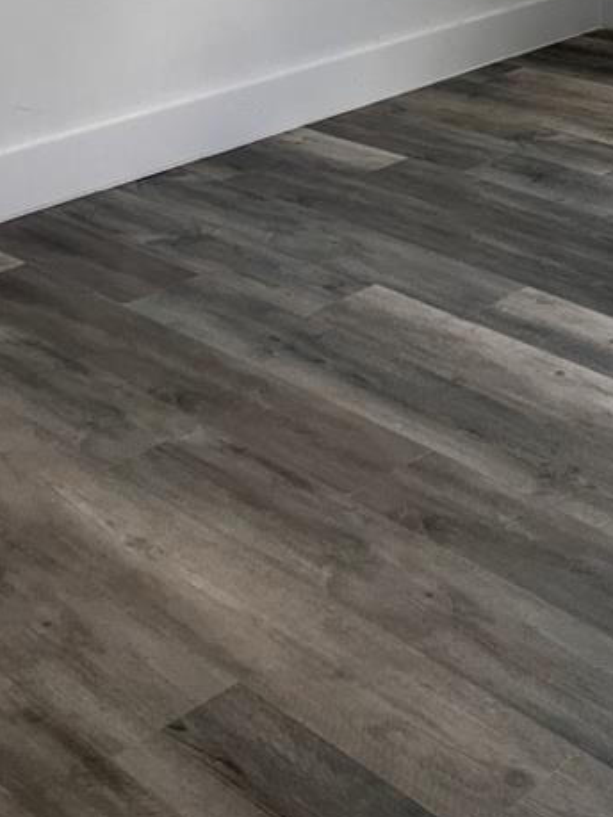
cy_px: -126
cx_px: 654
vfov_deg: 26.0
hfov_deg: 20.7
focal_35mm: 68
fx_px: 1606
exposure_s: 1/120
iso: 64
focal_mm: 5.7
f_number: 1.5
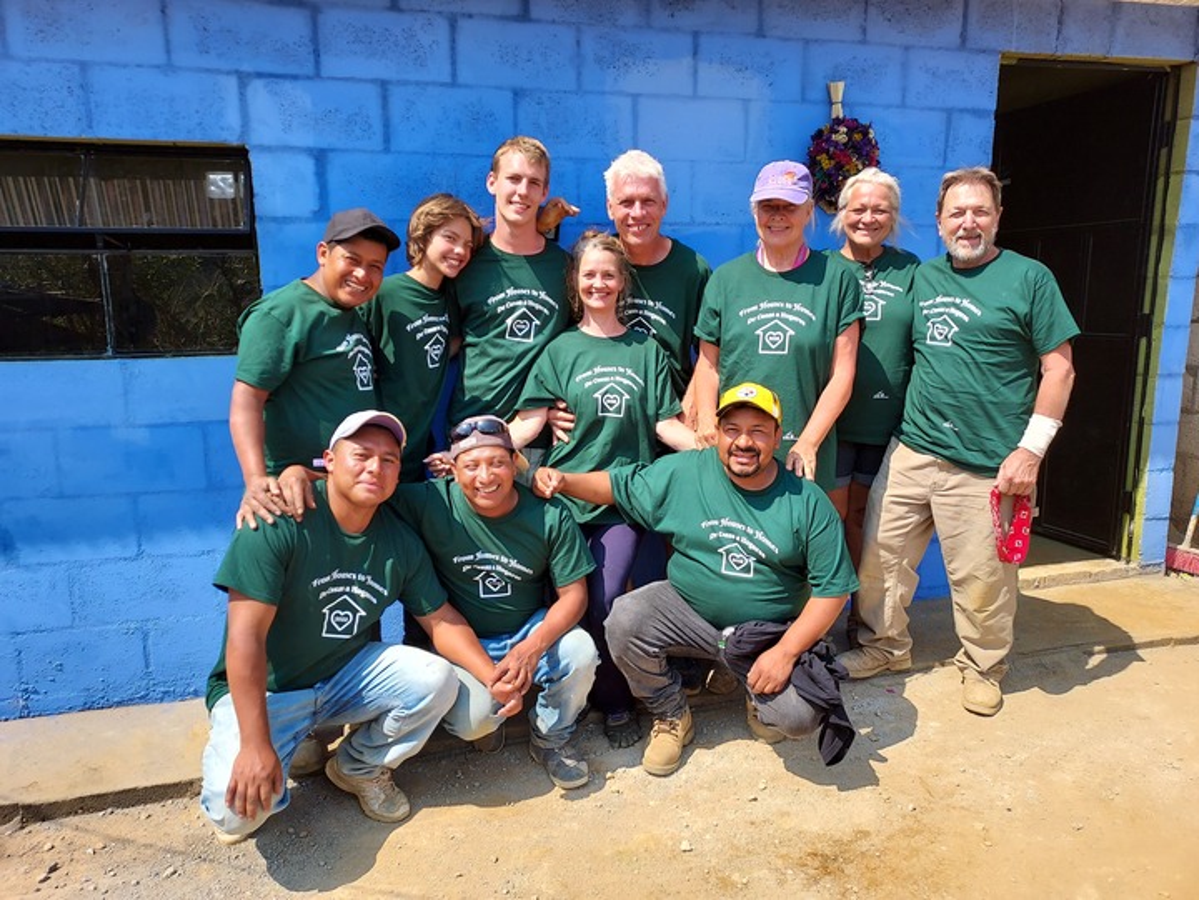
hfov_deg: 71.6
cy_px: 450
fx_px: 831
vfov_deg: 56.8
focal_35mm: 24
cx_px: 600
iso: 40
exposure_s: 1/706
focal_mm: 4.6
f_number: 1.8
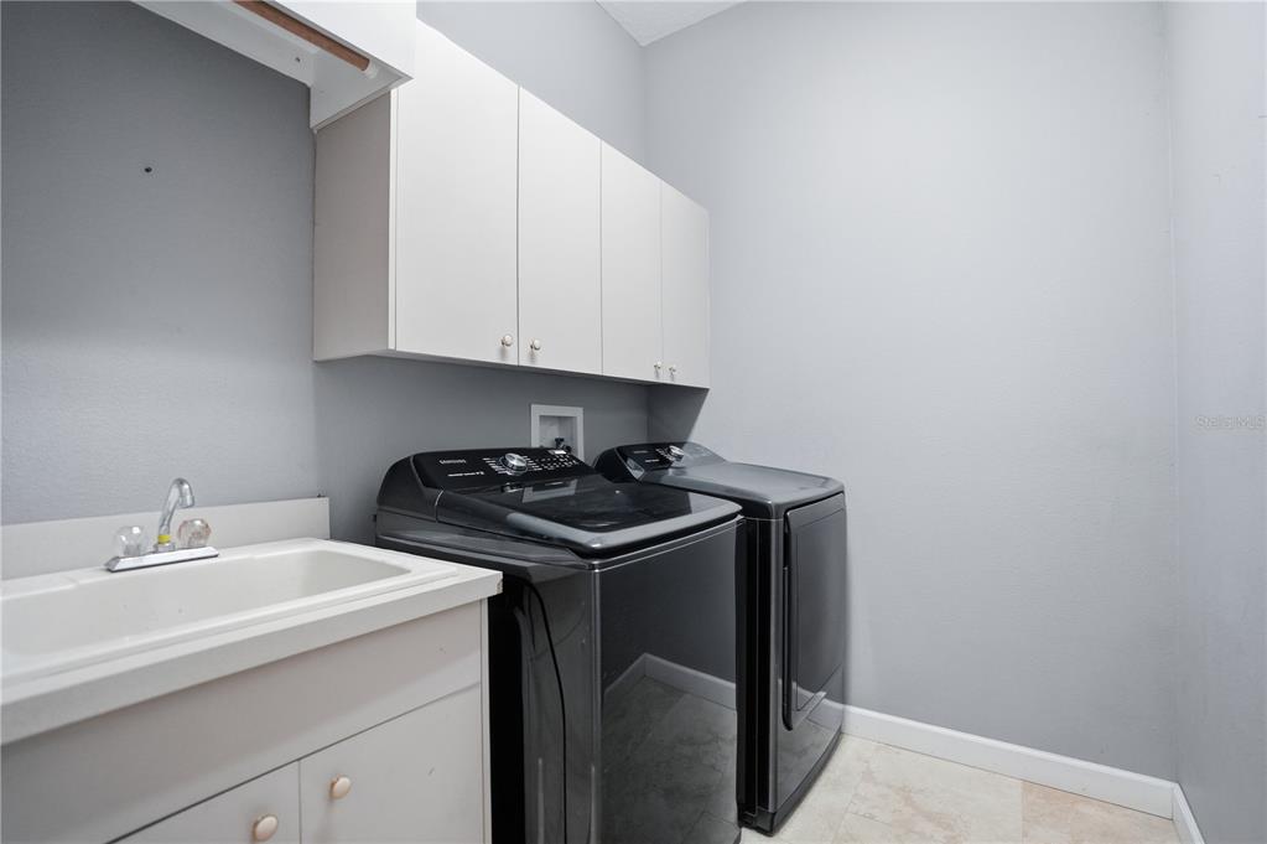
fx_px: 563
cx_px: 634
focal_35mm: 16
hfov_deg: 96.8
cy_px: 422
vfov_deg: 73.7
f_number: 2.8
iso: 2000
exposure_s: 1/500
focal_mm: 16
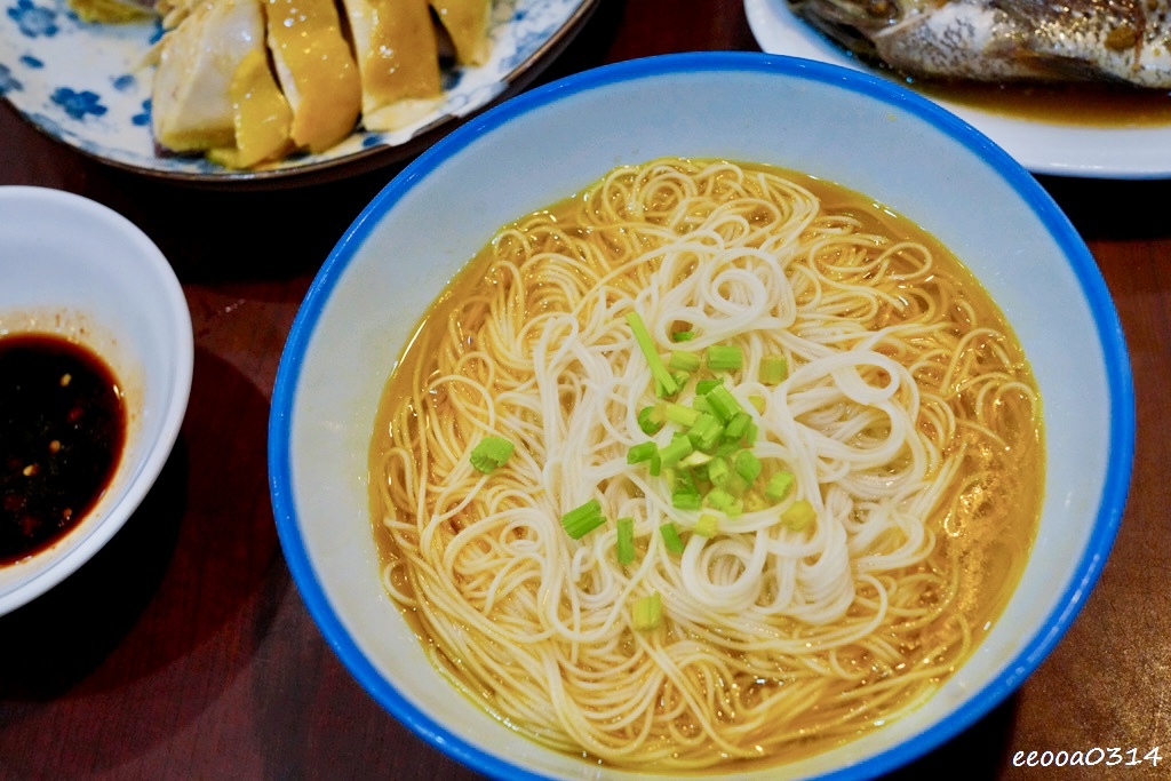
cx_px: 586
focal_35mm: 49
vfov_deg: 27.5
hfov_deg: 40.3
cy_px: 390
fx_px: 1594
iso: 6400
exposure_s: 1/250
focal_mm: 49
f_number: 8
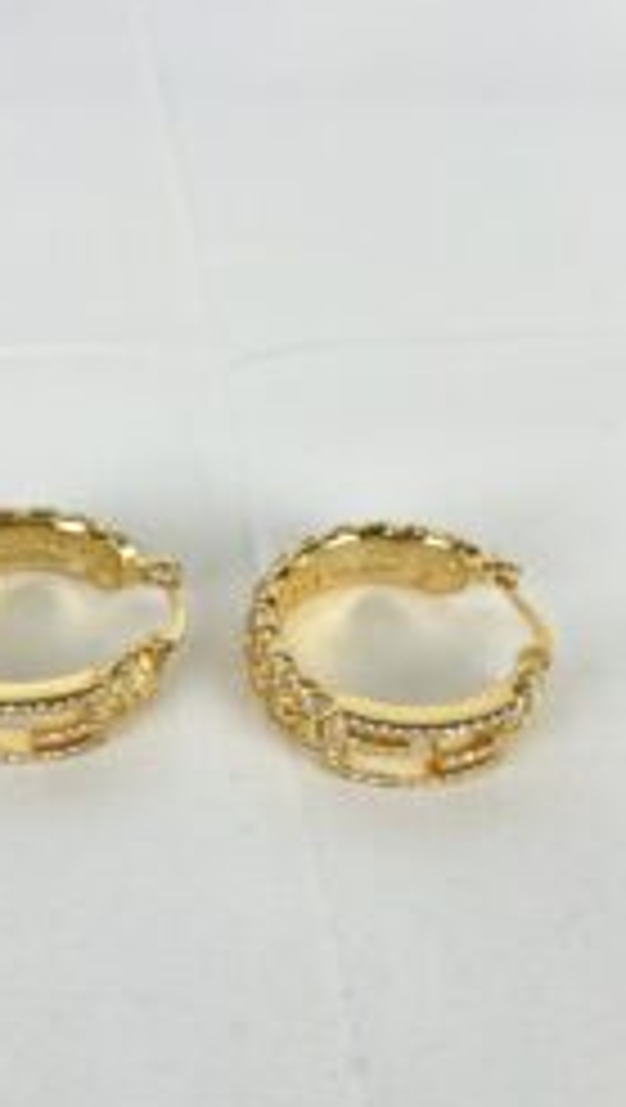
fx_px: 1353
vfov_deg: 43.9
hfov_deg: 25.8
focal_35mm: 46
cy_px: 734
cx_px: 185
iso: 32
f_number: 1.5
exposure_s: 1/108
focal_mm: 5.7
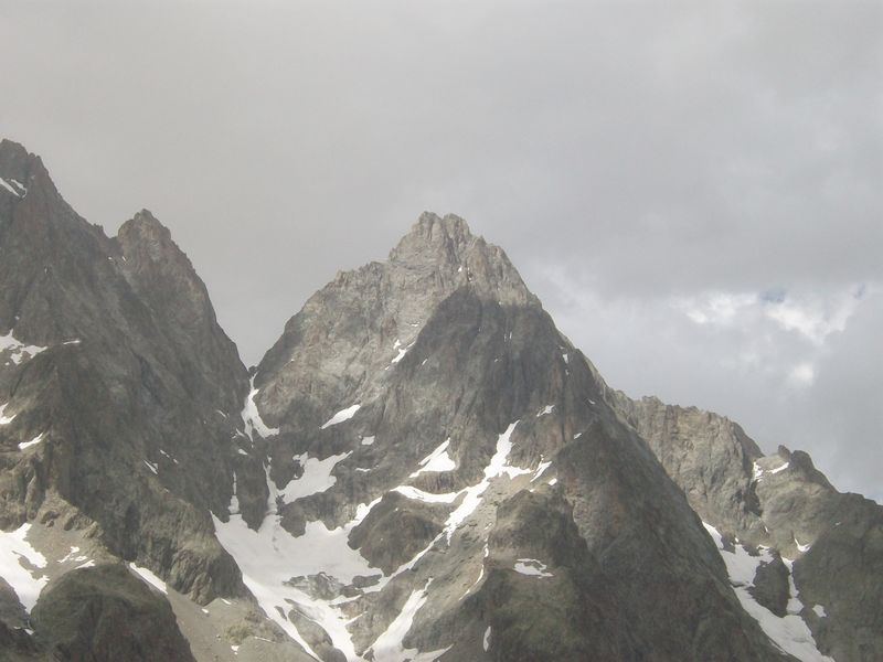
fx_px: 1684
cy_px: 331
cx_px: 442
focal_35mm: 66
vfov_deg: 22.3
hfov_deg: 29.4
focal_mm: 11
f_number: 7.9
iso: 80
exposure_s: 1/320
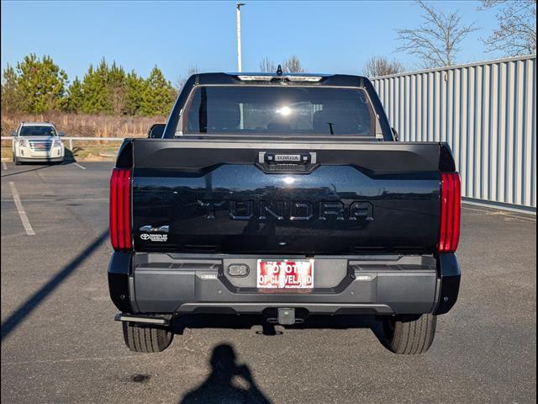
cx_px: 269
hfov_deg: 38.9
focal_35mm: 49
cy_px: 202
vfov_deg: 29.7
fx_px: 762
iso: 22
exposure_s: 1/2500
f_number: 1.68
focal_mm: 6.9
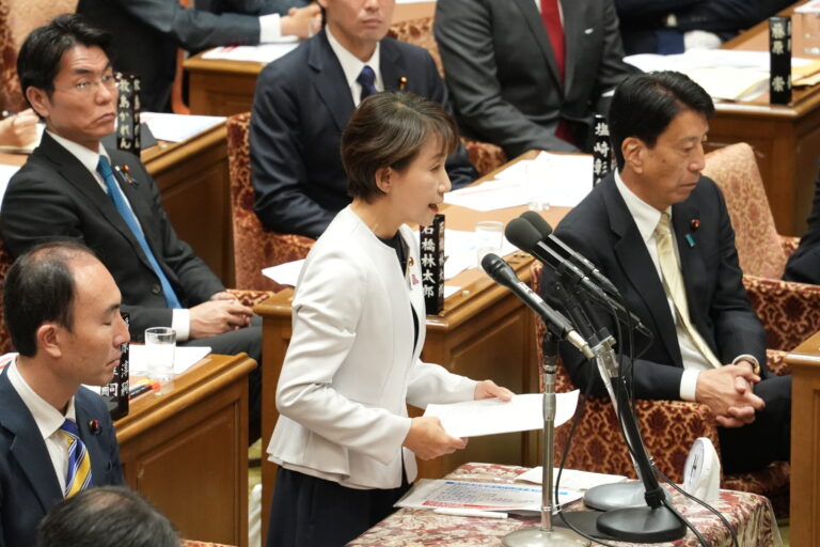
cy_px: 274
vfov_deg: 4.6
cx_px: 410
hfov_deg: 6.9
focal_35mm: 300
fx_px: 6833
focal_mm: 200
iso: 5000
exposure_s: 1/160
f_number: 5.6
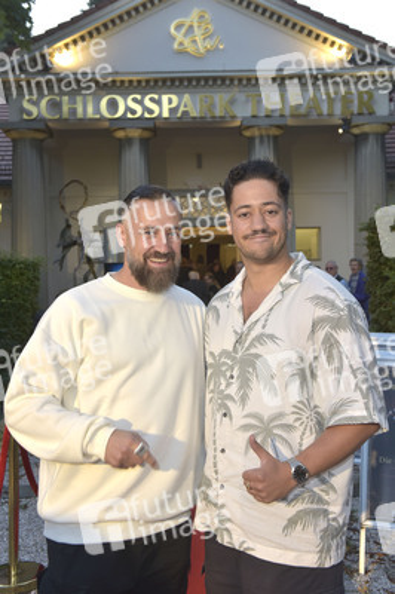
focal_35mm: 40
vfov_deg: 48.5
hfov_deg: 33.3
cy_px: 297
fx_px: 659
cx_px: 198
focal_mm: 40
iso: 640
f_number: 5.6
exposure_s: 1/200
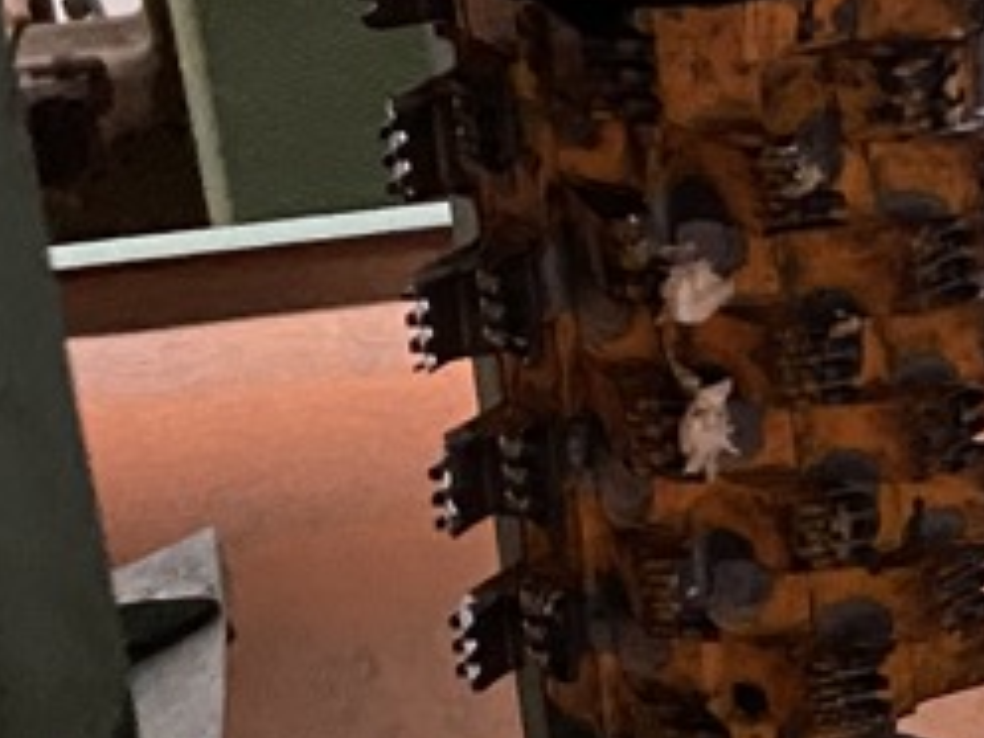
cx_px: 1448
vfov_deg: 11.0
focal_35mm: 134
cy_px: 667
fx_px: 3809
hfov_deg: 13.9
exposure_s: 1/30
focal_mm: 4.25
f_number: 1.8
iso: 800
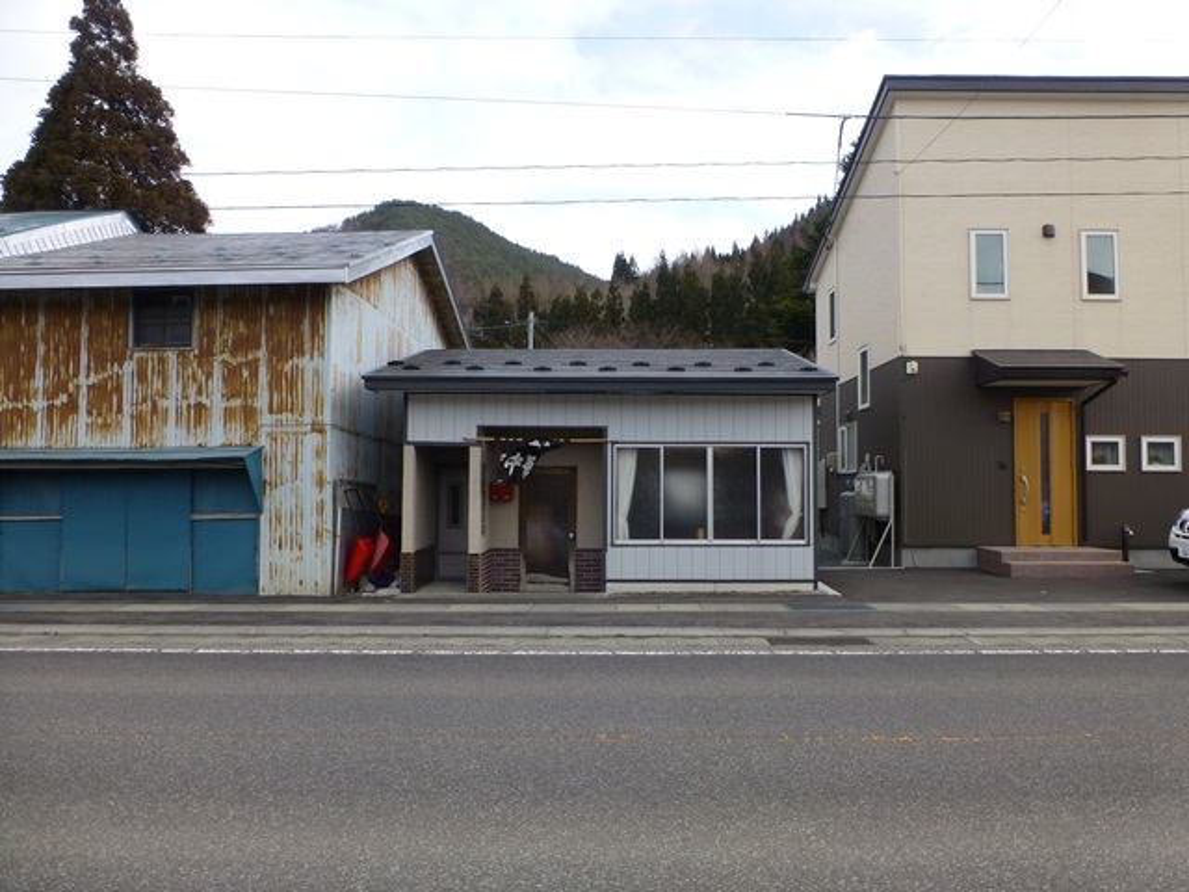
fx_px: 824
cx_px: 594
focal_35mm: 24
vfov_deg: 56.8
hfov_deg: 71.6
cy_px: 446
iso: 100
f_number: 4
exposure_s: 1/400
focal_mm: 4.3
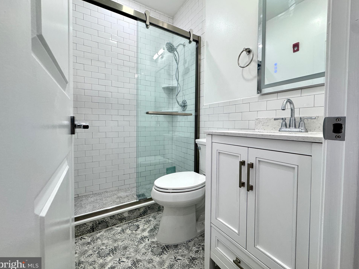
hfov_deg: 98.1
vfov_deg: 81.7
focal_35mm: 15
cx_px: 187
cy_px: 128
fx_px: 156
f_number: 2.2
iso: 200
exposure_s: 1/120
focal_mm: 2.22
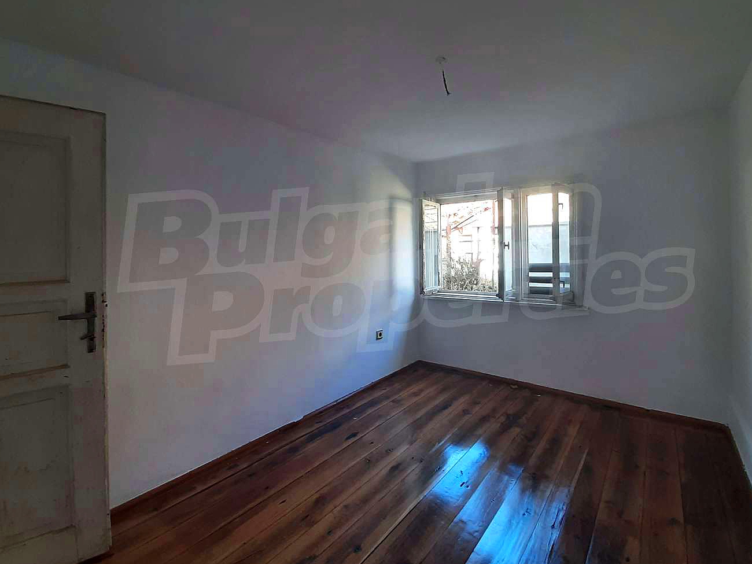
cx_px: 406
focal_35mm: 15
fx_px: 326
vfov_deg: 81.7
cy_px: 269
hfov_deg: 98.0
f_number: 2.2
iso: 100
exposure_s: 1/50
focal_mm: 1.42
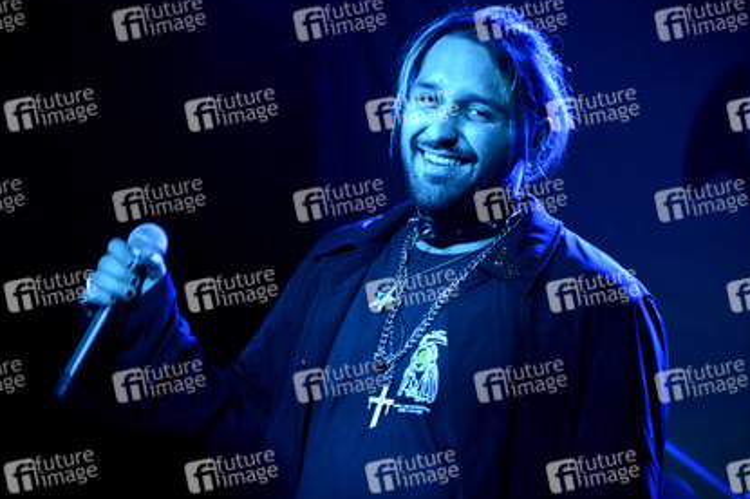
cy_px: 246
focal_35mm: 126
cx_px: 364
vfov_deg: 10.9
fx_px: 2623
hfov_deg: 16.3
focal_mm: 116
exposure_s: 1/320
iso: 6400
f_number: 3.5
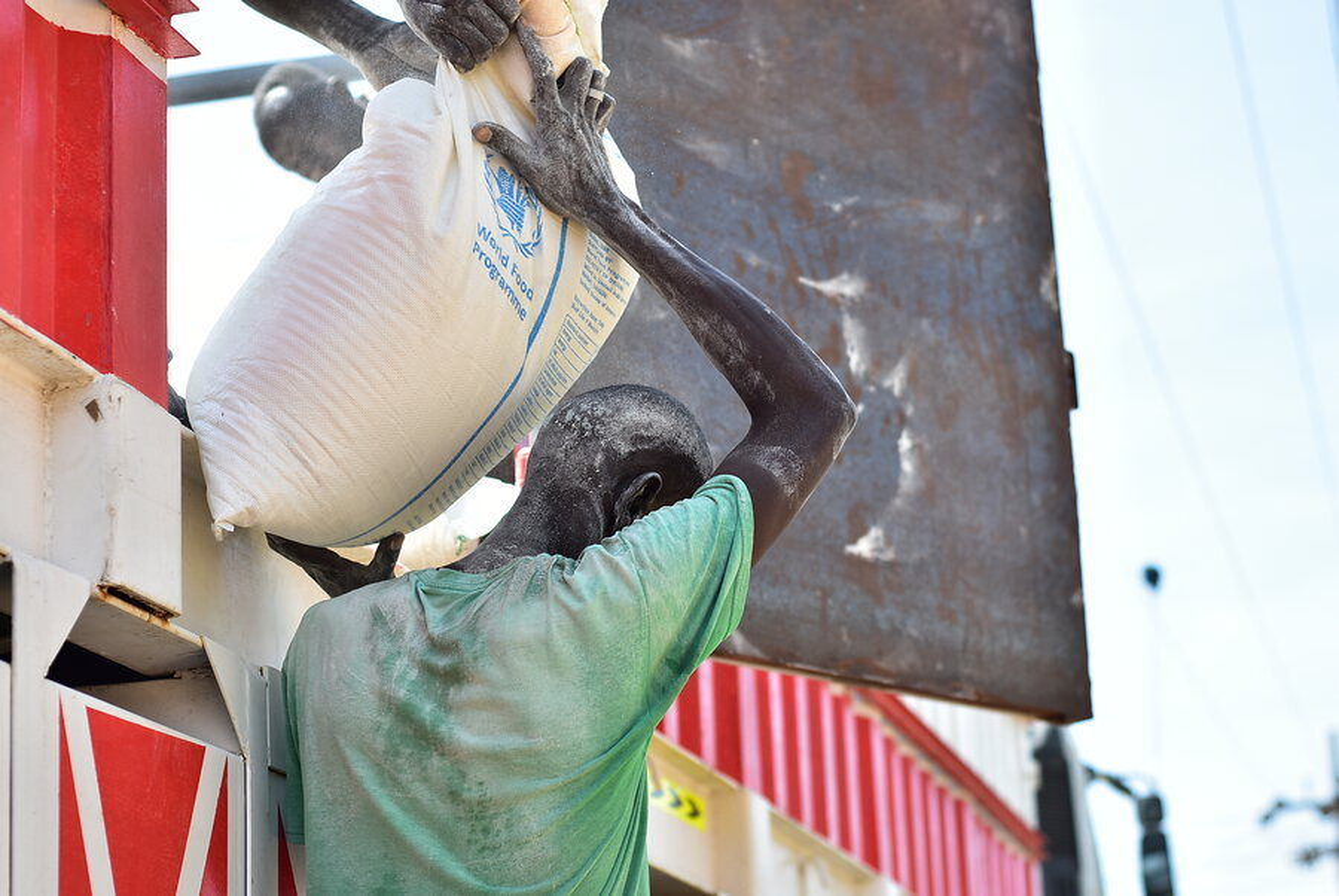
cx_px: 670
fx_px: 2792
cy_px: 448
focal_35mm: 75
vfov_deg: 18.2
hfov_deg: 27.0
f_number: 3.2
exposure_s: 1/640
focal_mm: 50
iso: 100
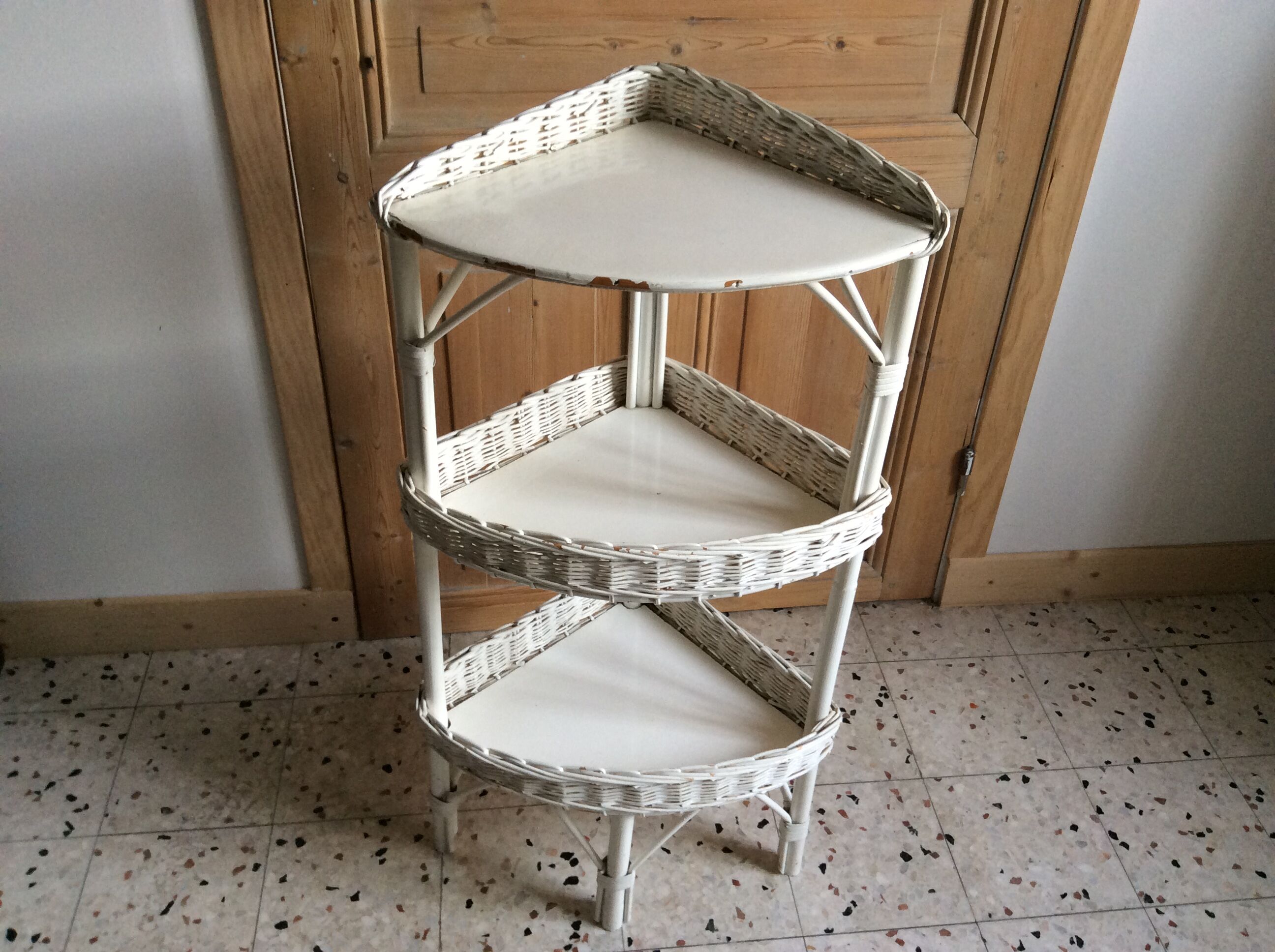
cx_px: 638
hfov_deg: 56.9
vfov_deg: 44.1
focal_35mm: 32
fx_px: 1177
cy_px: 476
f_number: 2.4
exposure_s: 1/24
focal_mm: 3.3
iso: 80
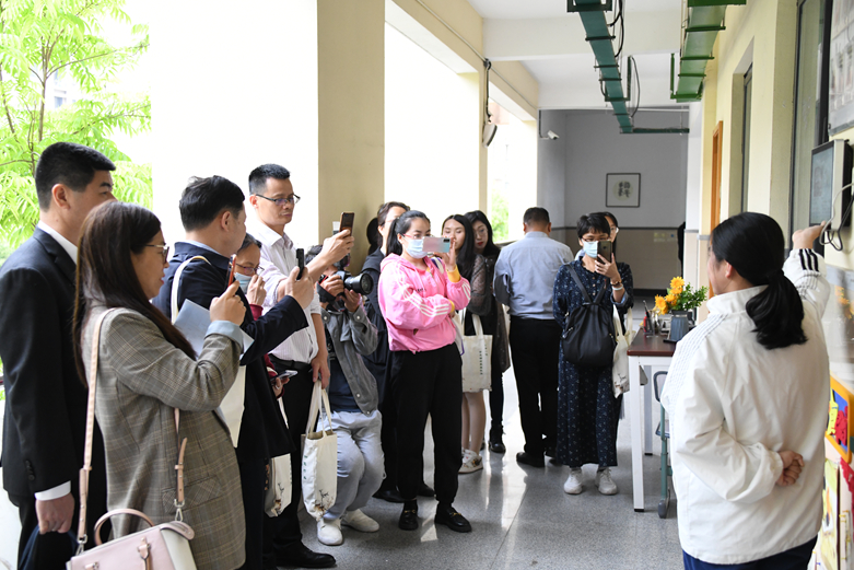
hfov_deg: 45.4
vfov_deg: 31.2
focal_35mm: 43
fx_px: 1020
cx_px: 430
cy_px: 281
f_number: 4
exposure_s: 1/160
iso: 2500
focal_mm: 42
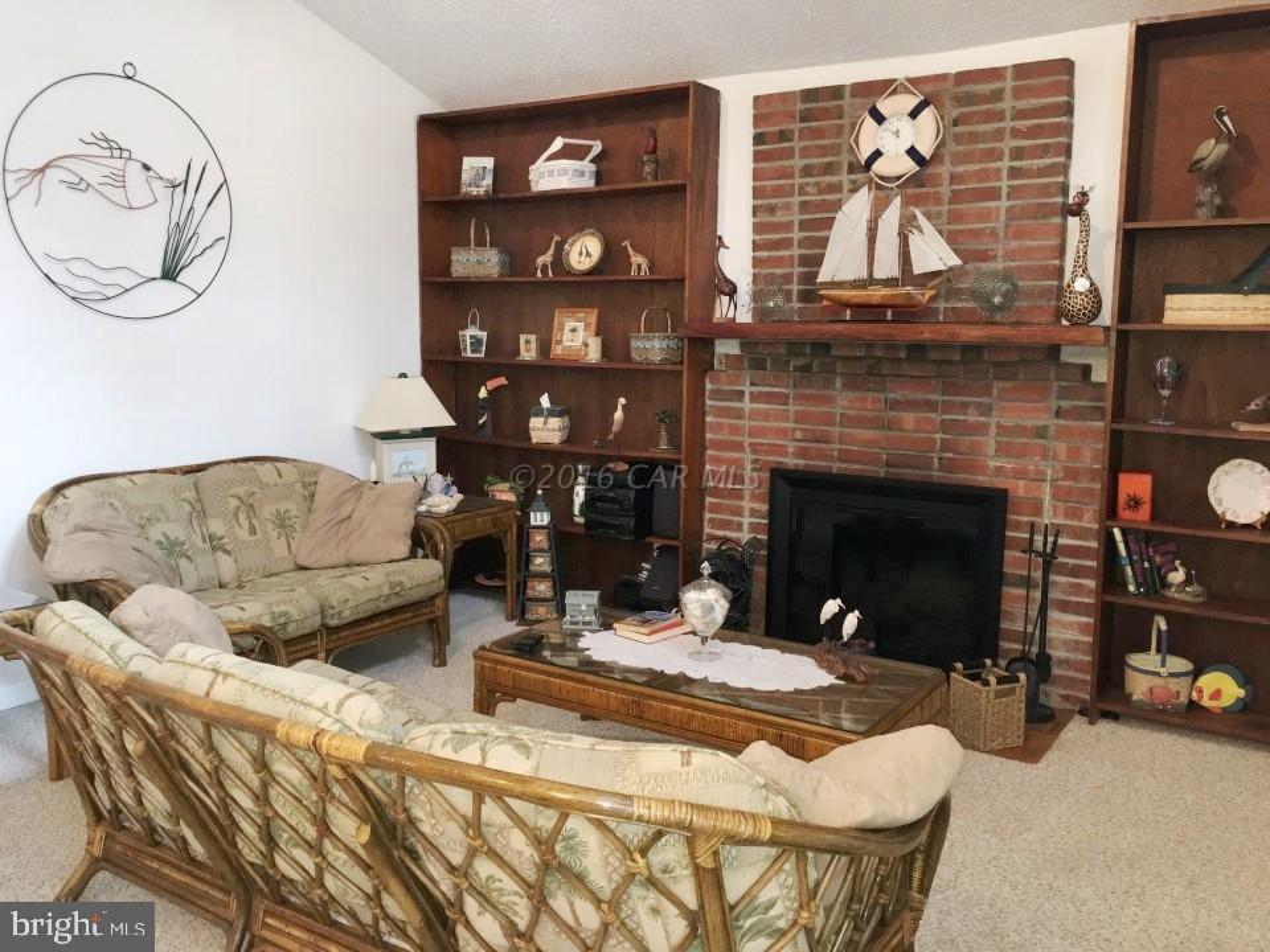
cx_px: 635
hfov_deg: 61.7
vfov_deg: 48.2
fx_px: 1064
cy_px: 476
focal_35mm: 29
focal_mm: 4.15
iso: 160
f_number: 2.2
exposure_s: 1/16
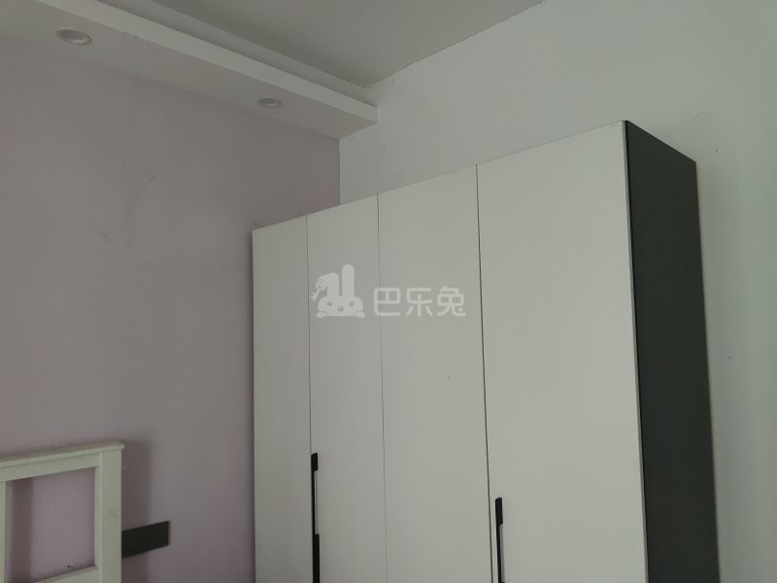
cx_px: 388
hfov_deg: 71.6
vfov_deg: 56.8
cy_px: 292
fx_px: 539
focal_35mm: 24
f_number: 1.88
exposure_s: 1/50
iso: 1467
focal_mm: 5.56
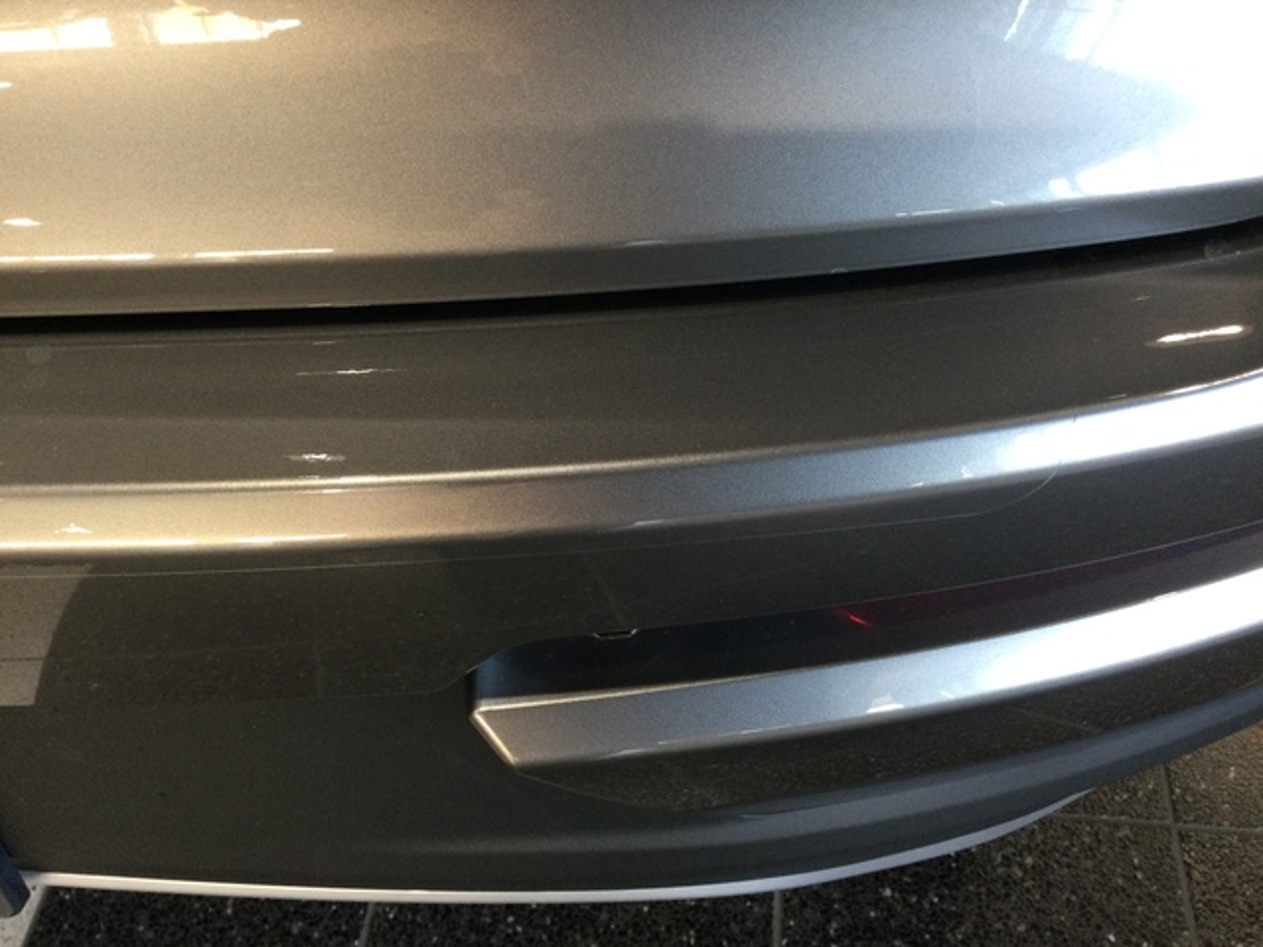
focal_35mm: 31
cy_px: 474
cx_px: 632
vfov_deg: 45.4
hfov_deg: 58.4
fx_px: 1131
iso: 80
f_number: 2.4
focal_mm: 3.3
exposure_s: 1/30
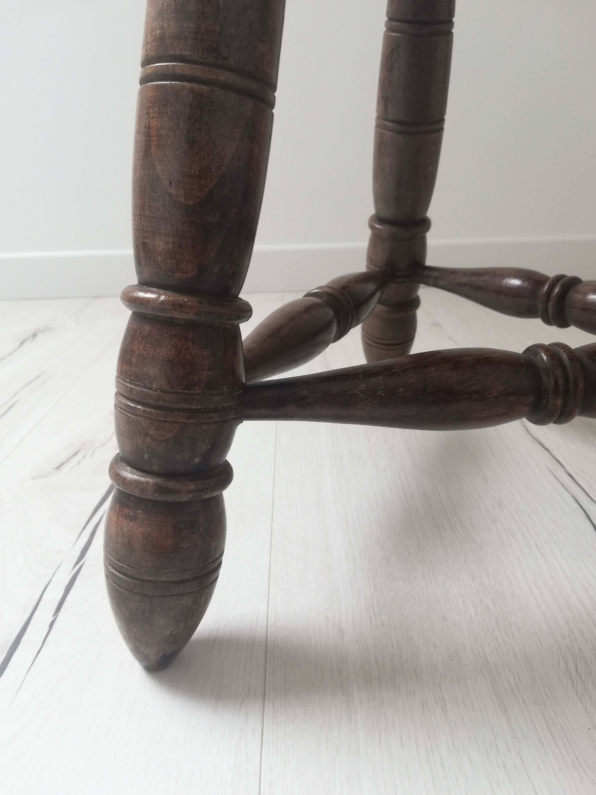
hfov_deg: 51.4
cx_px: 305
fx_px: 620
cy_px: 400
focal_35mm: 27
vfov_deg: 65.3
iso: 80
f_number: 2.2
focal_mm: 3.81
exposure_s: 1/50
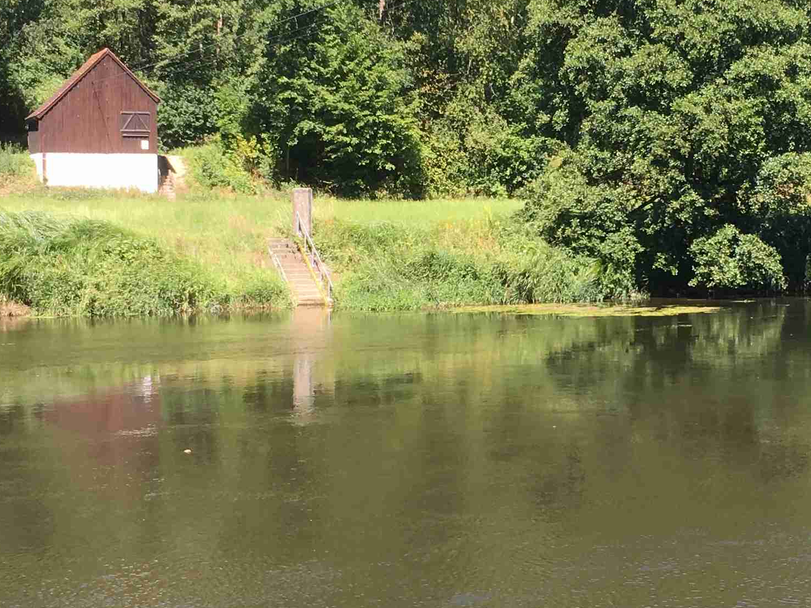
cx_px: 579
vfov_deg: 18.7
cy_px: 303
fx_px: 1851
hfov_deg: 24.5
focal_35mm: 79
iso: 25
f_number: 2.2
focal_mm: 4.15
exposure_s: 1/418
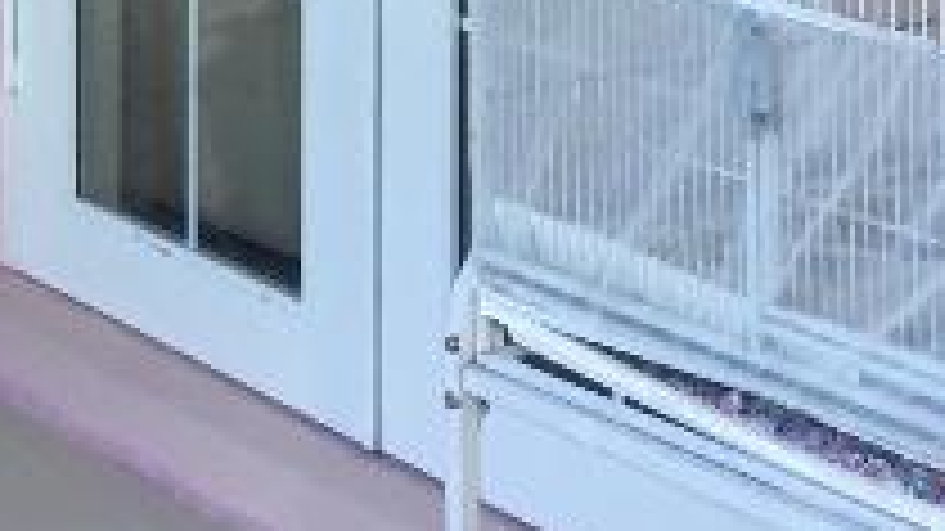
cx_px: -364
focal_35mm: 154
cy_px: -747
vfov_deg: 7.4
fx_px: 3858
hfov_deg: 13.4
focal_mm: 4.15
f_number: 2.2
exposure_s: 1/30
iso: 32
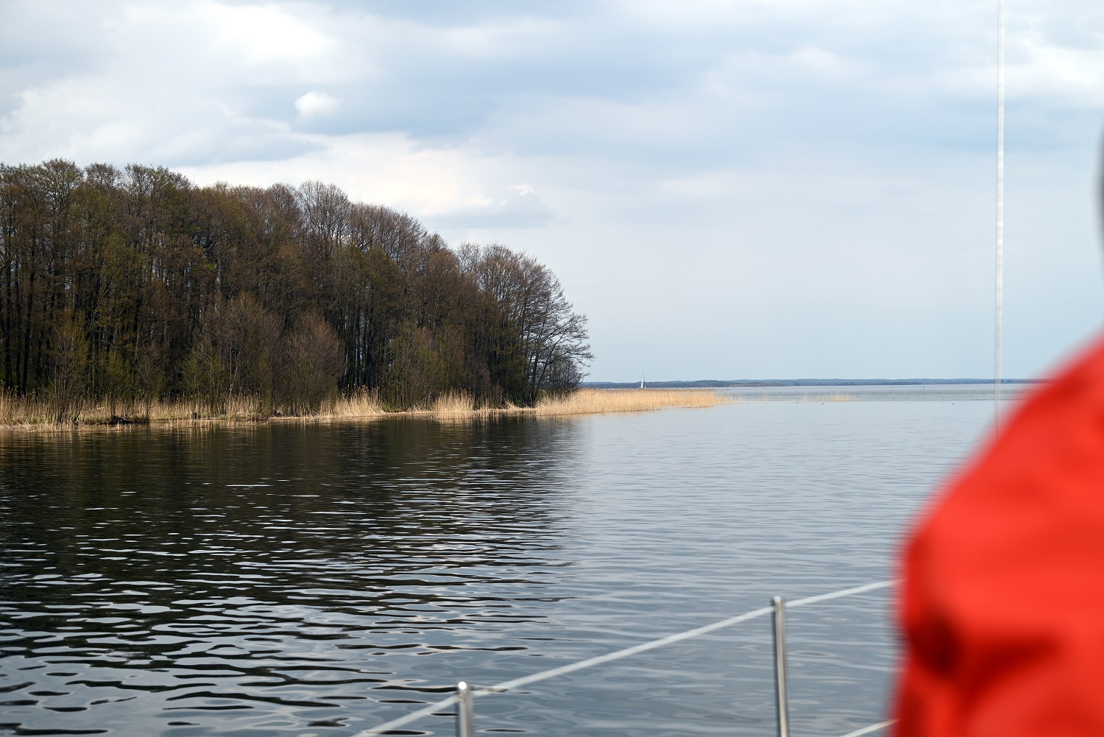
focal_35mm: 70
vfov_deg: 19.5
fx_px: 2147
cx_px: 552
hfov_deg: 28.8
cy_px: 368
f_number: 5.6
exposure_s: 1/500
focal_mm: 70
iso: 100
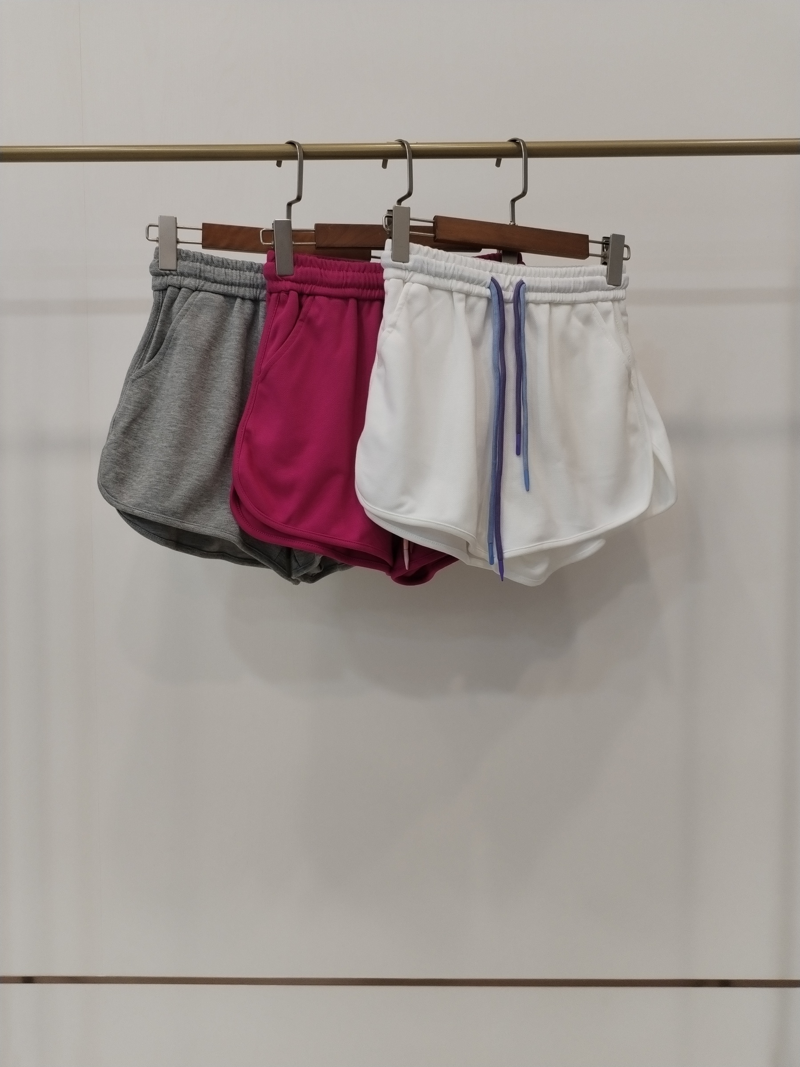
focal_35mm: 29
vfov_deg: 61.7
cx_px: 400
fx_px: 894
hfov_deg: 48.2
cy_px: 534
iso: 209
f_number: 1.8
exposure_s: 1/60
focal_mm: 4.75
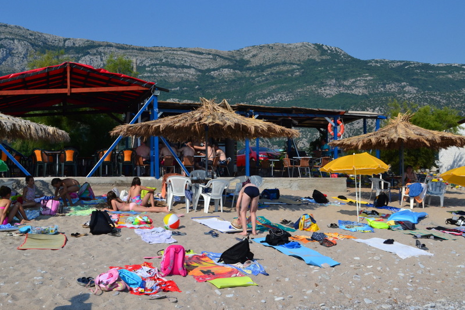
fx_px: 504
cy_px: 155
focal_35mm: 39
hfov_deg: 49.5
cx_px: 232
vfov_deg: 34.2
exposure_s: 1/400
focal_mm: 26
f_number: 11
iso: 400
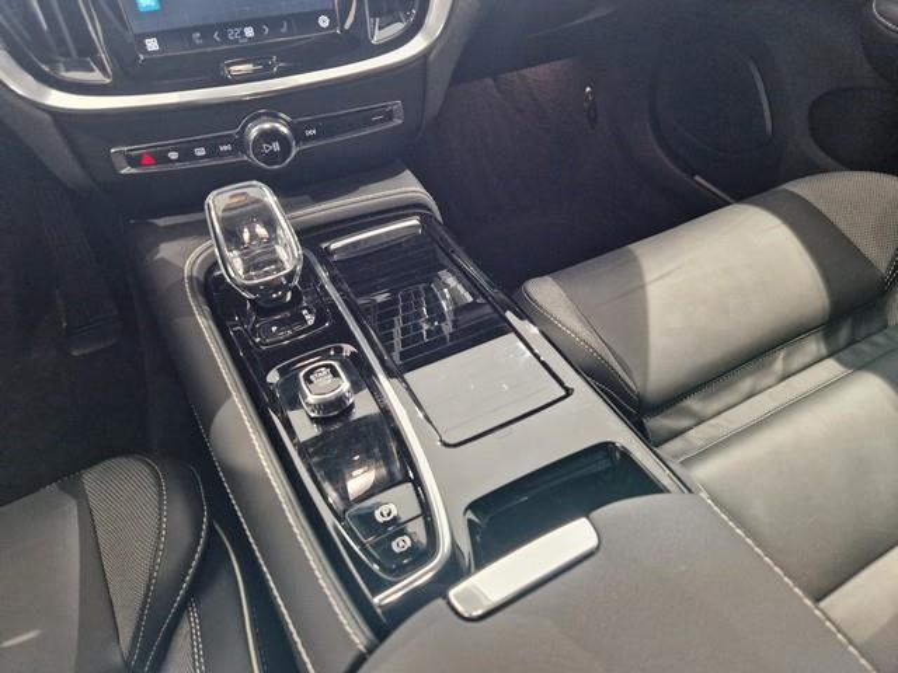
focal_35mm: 23
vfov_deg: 58.9
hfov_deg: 73.9
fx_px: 597
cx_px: 449
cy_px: 336
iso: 1000
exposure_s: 1/100
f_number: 1.8
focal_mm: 5.4
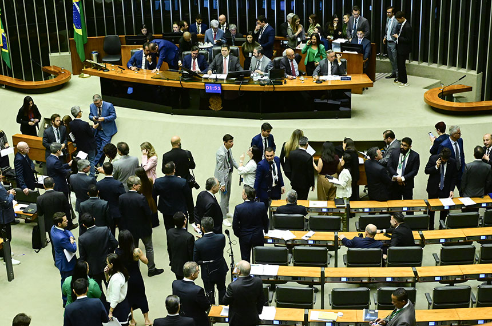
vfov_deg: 21.5
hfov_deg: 31.9
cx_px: 246
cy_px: 163
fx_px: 859
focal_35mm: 63
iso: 5000
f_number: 5
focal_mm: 42
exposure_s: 1/100
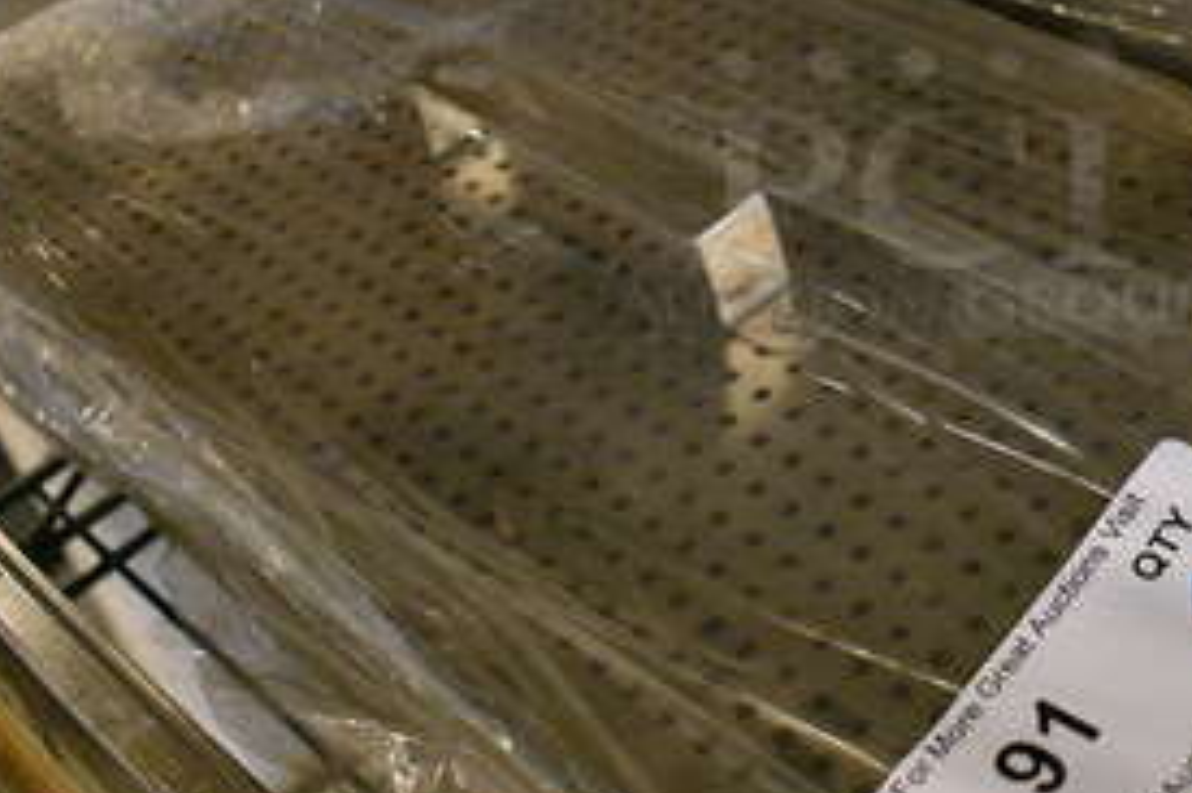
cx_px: 915
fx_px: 1985
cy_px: 182
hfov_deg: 32.7
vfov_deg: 22.3
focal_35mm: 60
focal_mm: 18
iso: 5600
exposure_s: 1/125
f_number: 3.5
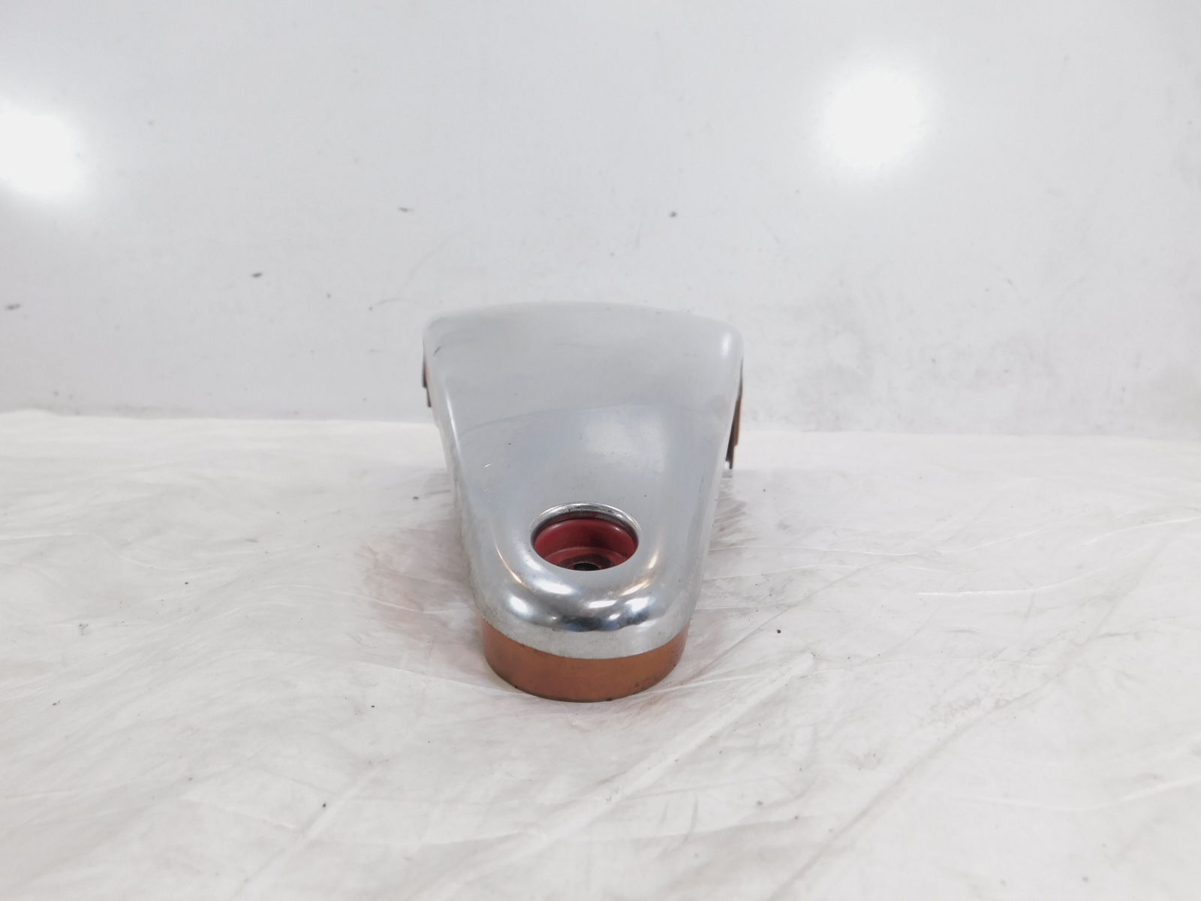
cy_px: 450
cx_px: 600
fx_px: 798
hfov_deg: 73.9
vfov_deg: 58.9
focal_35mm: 23
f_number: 3
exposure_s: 1/40
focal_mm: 4
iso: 125
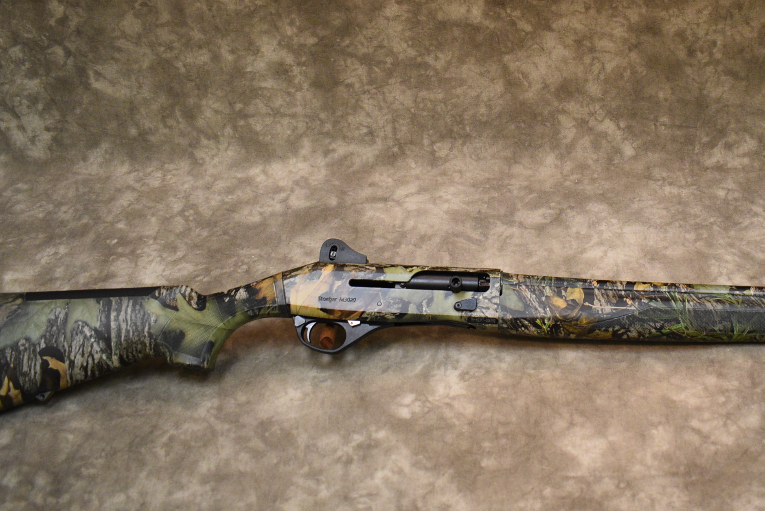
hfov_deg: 44.7
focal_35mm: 43
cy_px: 169
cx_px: 516
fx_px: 914
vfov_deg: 31.0
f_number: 3.5
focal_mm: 18
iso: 1100
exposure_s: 1/125
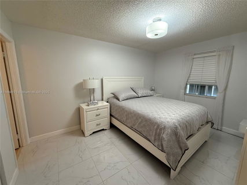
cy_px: 92
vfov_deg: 85.6
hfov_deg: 102.1
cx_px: 124
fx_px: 100
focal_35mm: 14
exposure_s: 1/60
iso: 320
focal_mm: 2.22
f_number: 2.2
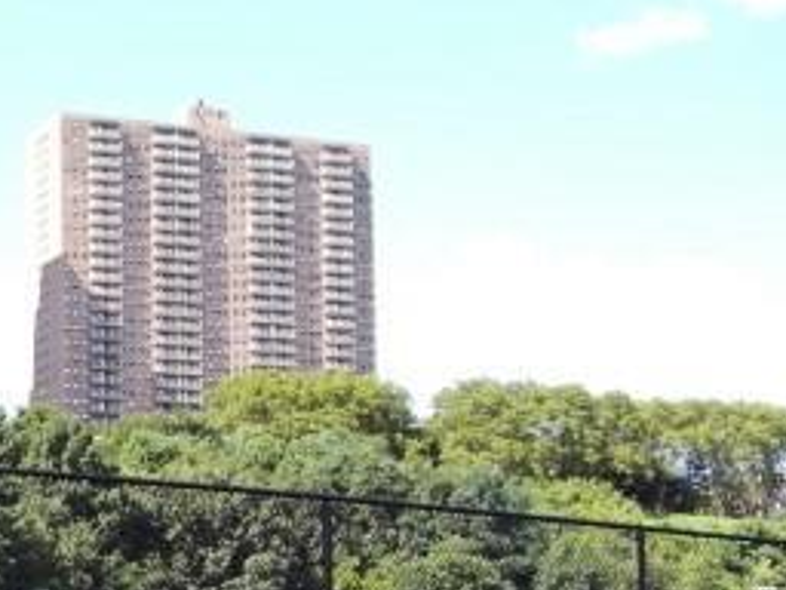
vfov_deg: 15.0
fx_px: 2157
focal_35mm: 95
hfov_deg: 19.9
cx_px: -25
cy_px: 710
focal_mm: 6.2
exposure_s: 1/320
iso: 64
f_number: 2.7
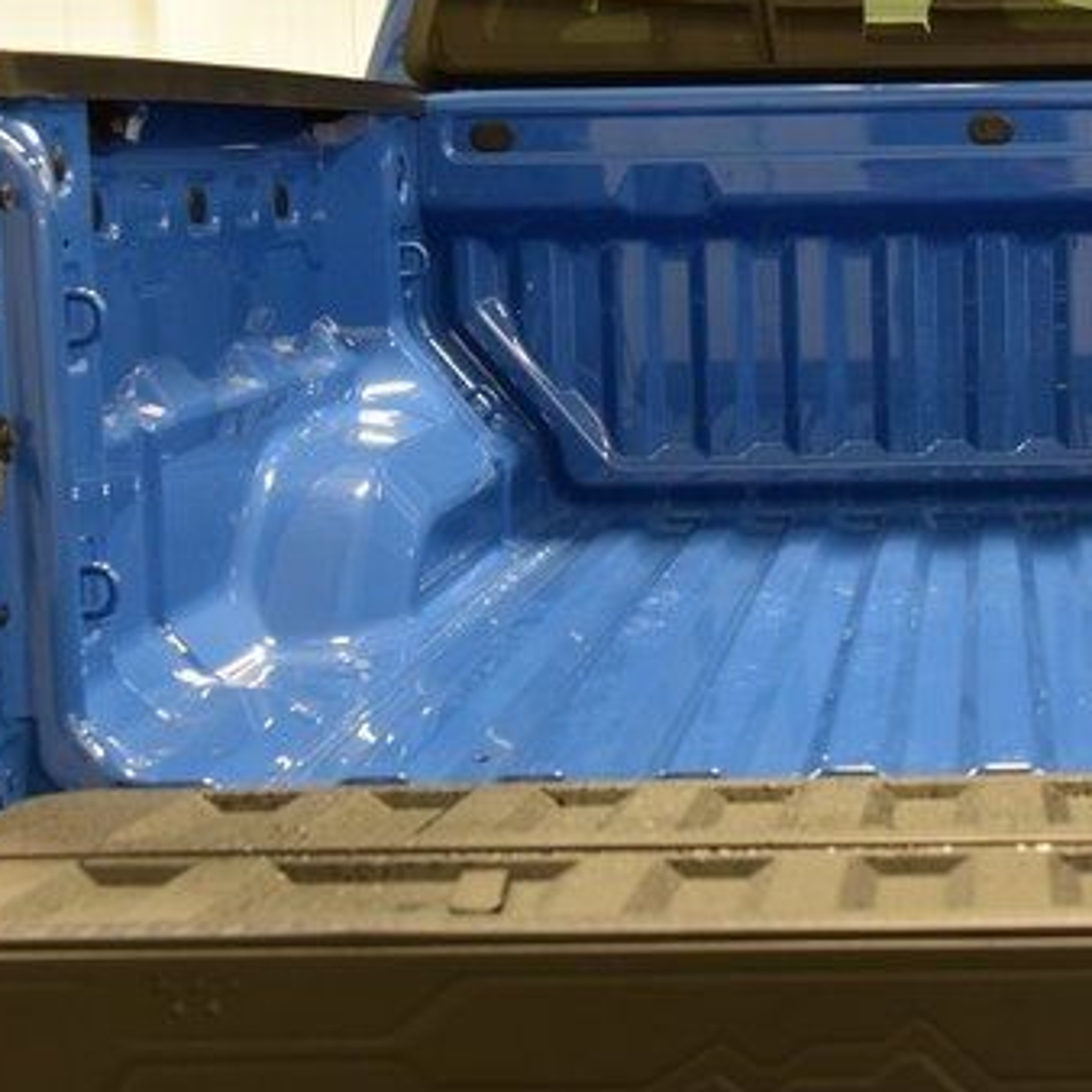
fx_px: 2927
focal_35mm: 82
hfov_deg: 20.7
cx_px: 989
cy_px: 499
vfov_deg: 21.1
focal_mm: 34
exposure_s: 1/60
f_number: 4
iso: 1600
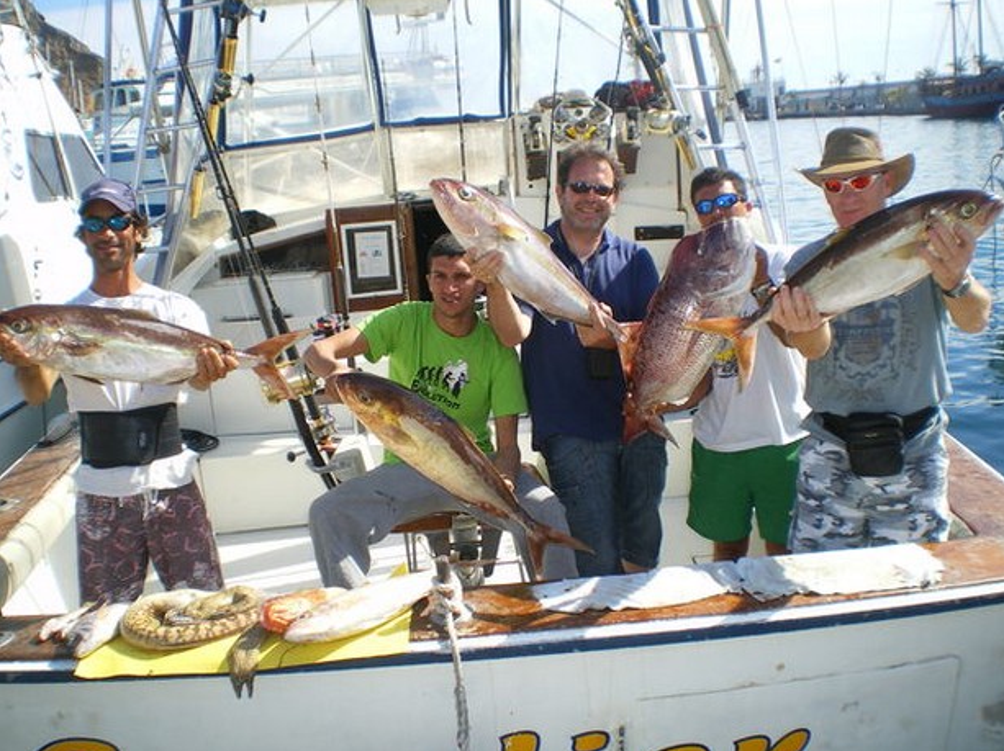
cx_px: 514
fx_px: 1073
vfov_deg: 38.6
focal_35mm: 37
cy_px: 373
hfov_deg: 50.2
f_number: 4.6
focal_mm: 6.3
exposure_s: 1/250
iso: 50
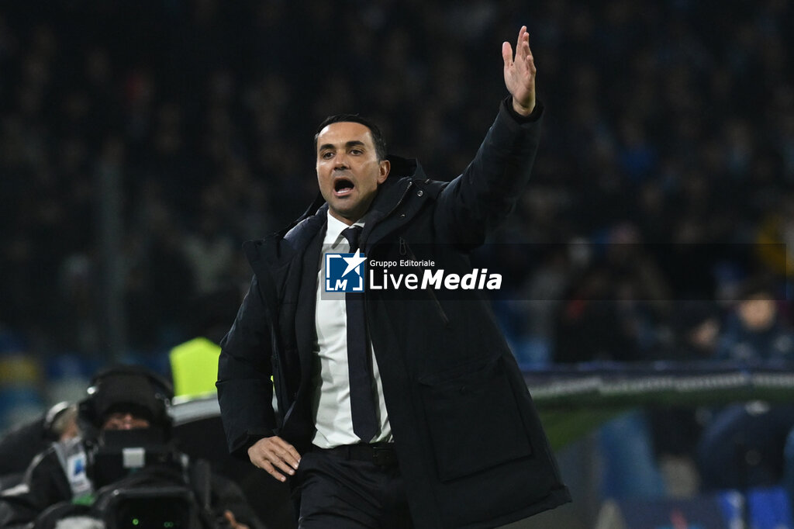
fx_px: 9921
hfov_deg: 4.6
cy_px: 264
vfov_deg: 3.1
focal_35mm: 450
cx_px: 397
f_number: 5
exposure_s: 1/1000
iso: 2500
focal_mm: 300
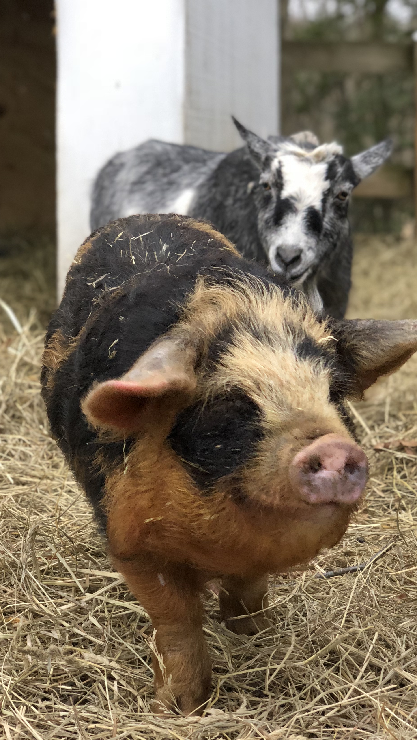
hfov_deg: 17.5
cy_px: 308
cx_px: 171
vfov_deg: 30.5
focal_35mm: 69
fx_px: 1356
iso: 100
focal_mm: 6
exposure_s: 1/60
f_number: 2.4
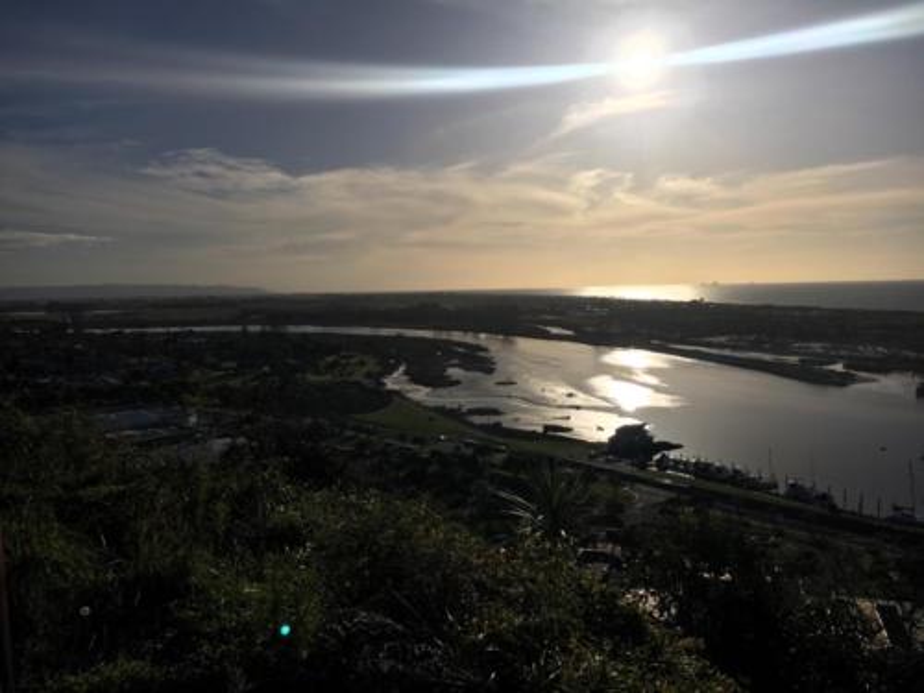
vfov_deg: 48.2
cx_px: 462
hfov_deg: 61.7
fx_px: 774
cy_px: 346
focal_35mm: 29
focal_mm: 4.15
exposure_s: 1/10989
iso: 25
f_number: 2.2
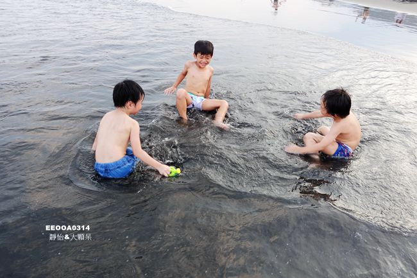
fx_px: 278
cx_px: 208
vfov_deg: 53.1
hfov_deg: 73.8
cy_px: 139
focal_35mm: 24
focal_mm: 8.8
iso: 125
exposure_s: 1/80
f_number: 4
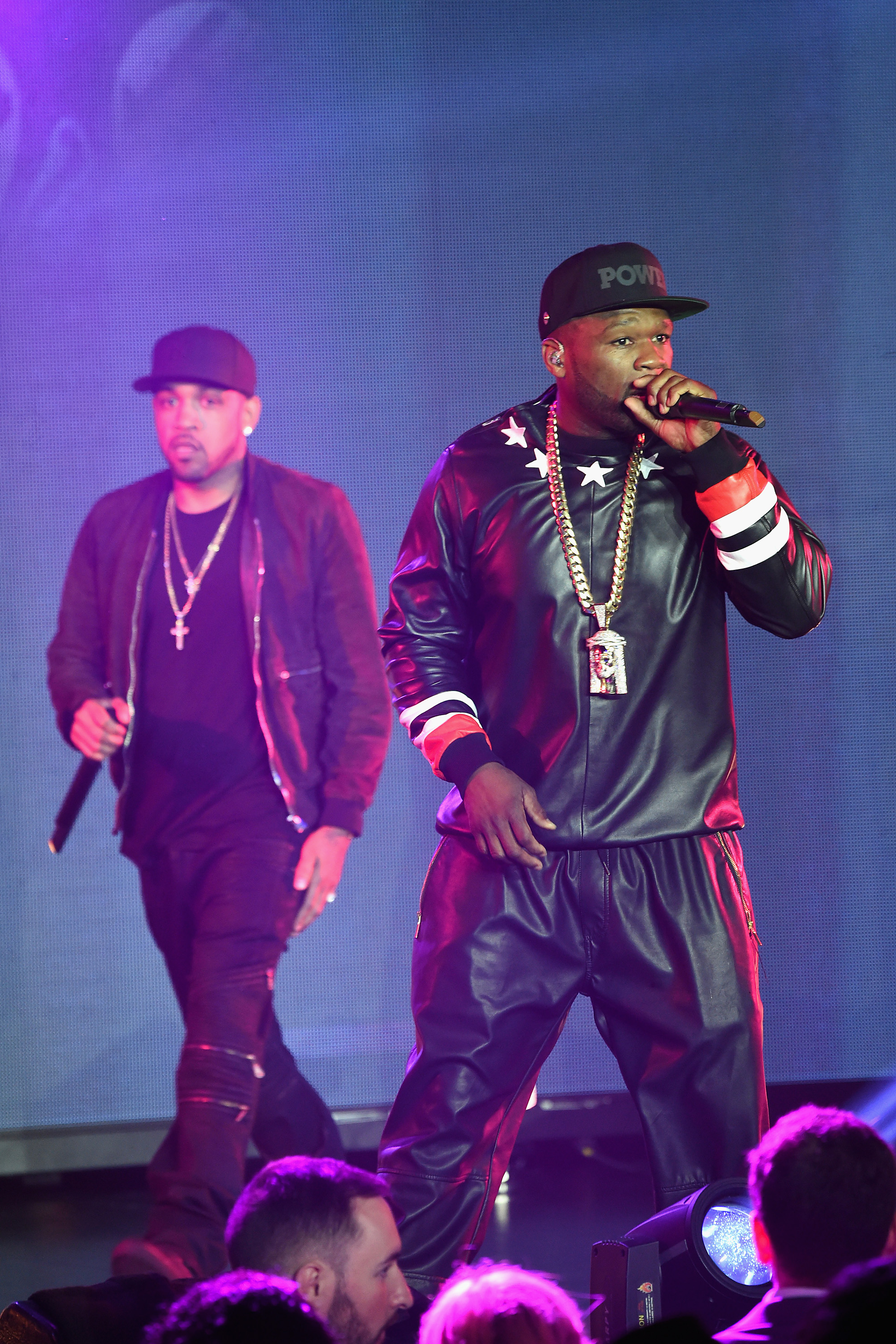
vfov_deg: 7.3
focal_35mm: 281
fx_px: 10490
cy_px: 672
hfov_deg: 4.9
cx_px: 448
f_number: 6.3
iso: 5000
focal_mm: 280
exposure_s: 1/160
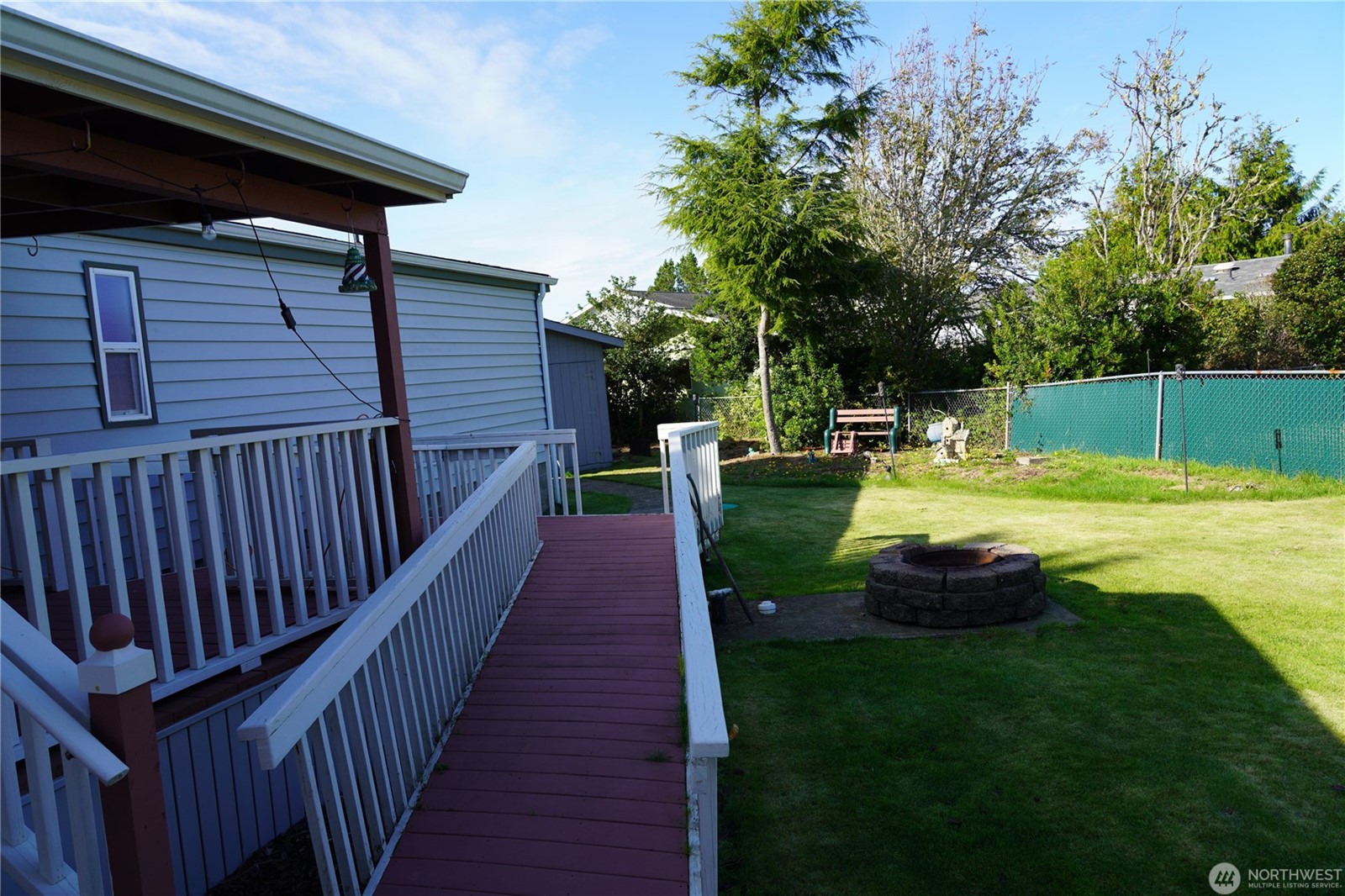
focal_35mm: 24
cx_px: 672
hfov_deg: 73.8
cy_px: 448
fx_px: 896
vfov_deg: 53.1
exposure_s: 1/250
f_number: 5
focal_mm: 24
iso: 100
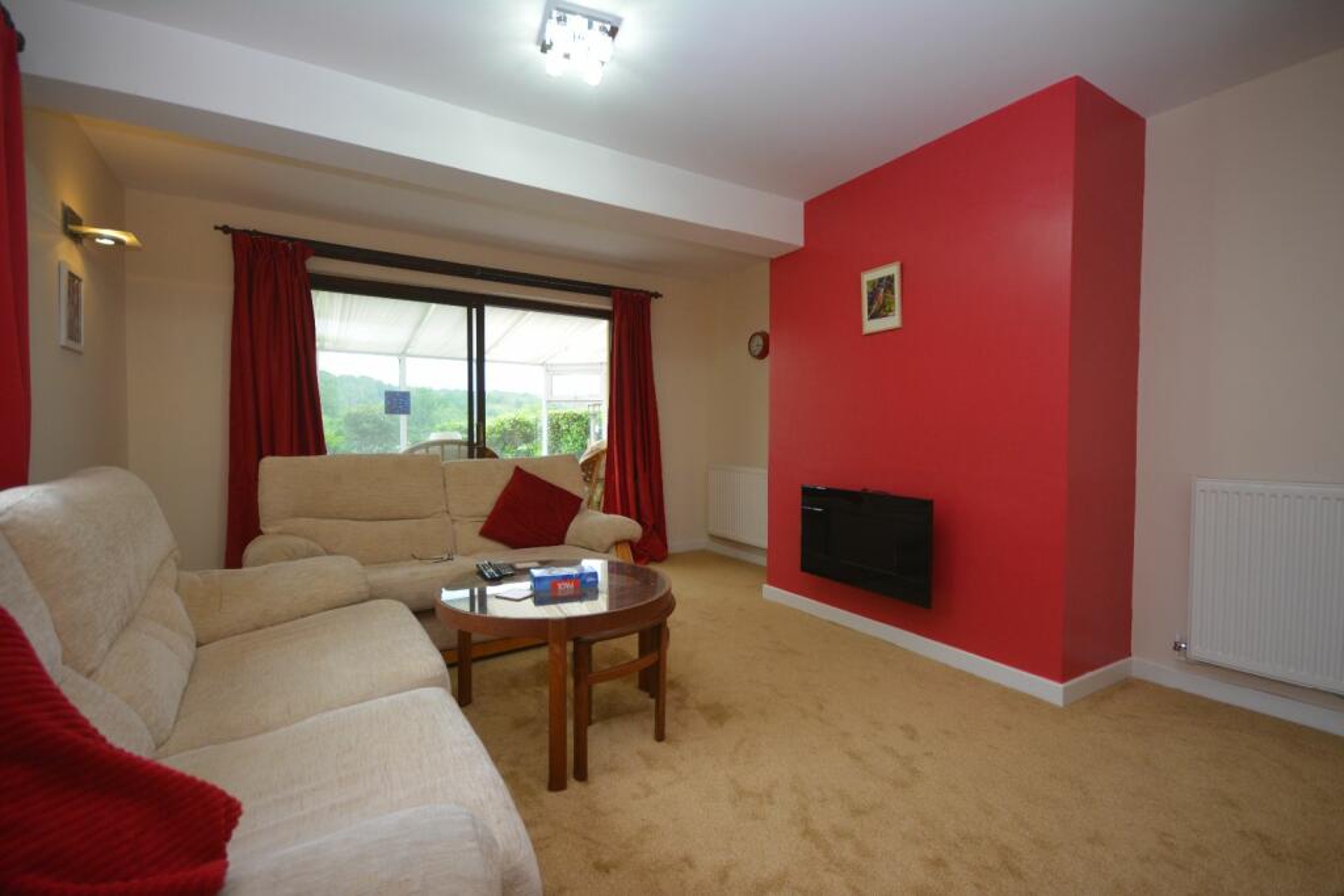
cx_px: 672
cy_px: 448
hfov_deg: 100.4
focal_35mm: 15
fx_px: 560
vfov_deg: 77.3
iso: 450
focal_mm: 10
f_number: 4
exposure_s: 1/60
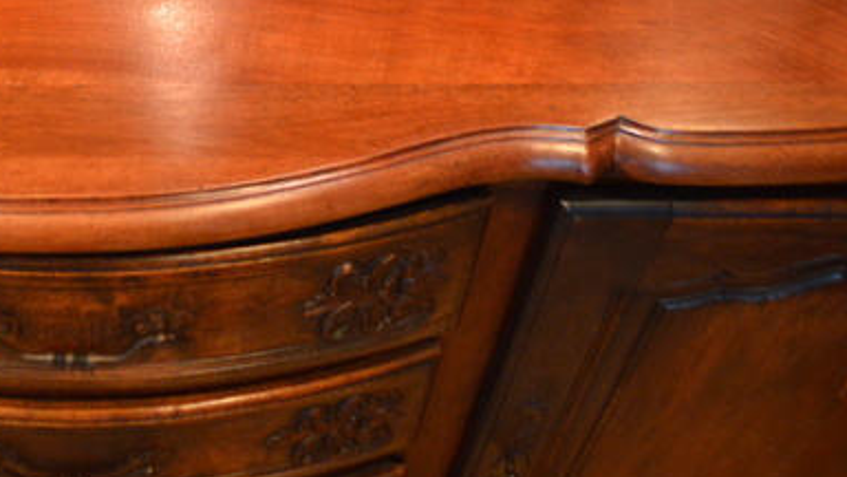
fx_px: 1415
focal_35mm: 63
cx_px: 86
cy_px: -2
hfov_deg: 31.8
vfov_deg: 18.6
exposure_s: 1/60
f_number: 4
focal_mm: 22
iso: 1600
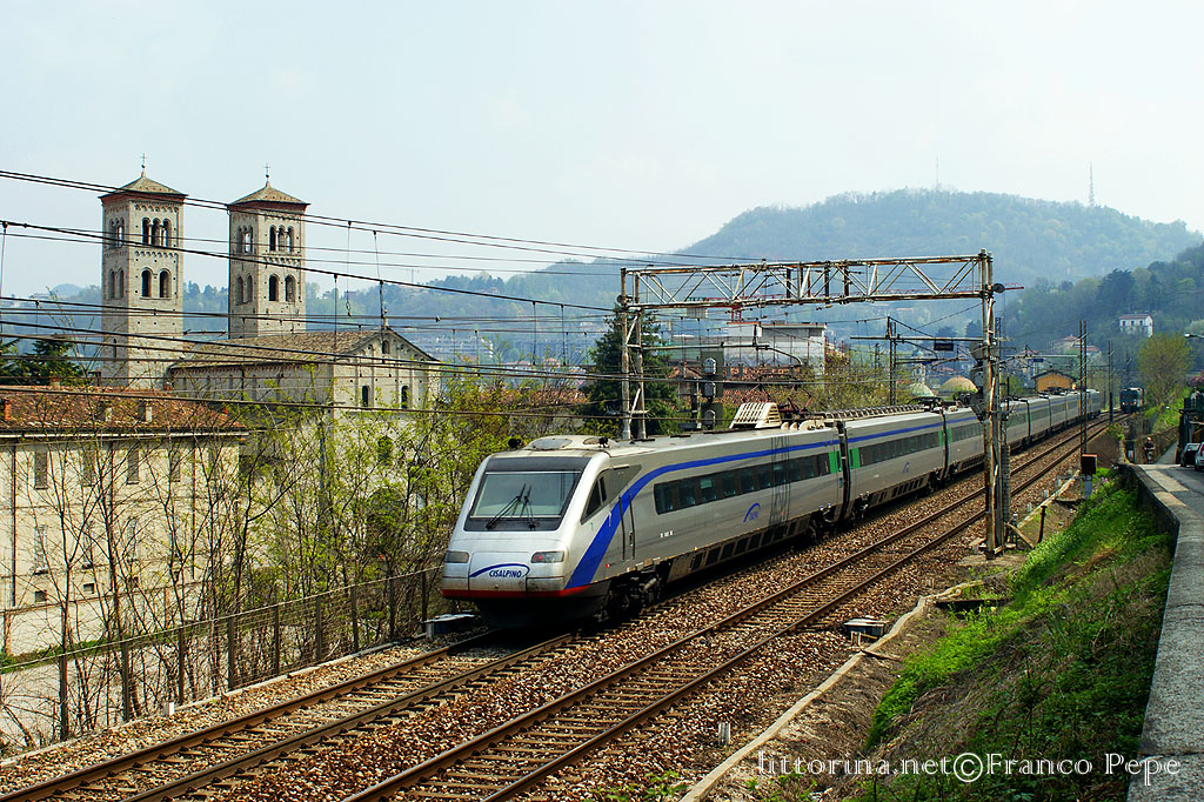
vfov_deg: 25.7
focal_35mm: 52
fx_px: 1755
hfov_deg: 37.9
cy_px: 401
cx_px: 602
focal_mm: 35
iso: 200
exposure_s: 1/320
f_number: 9
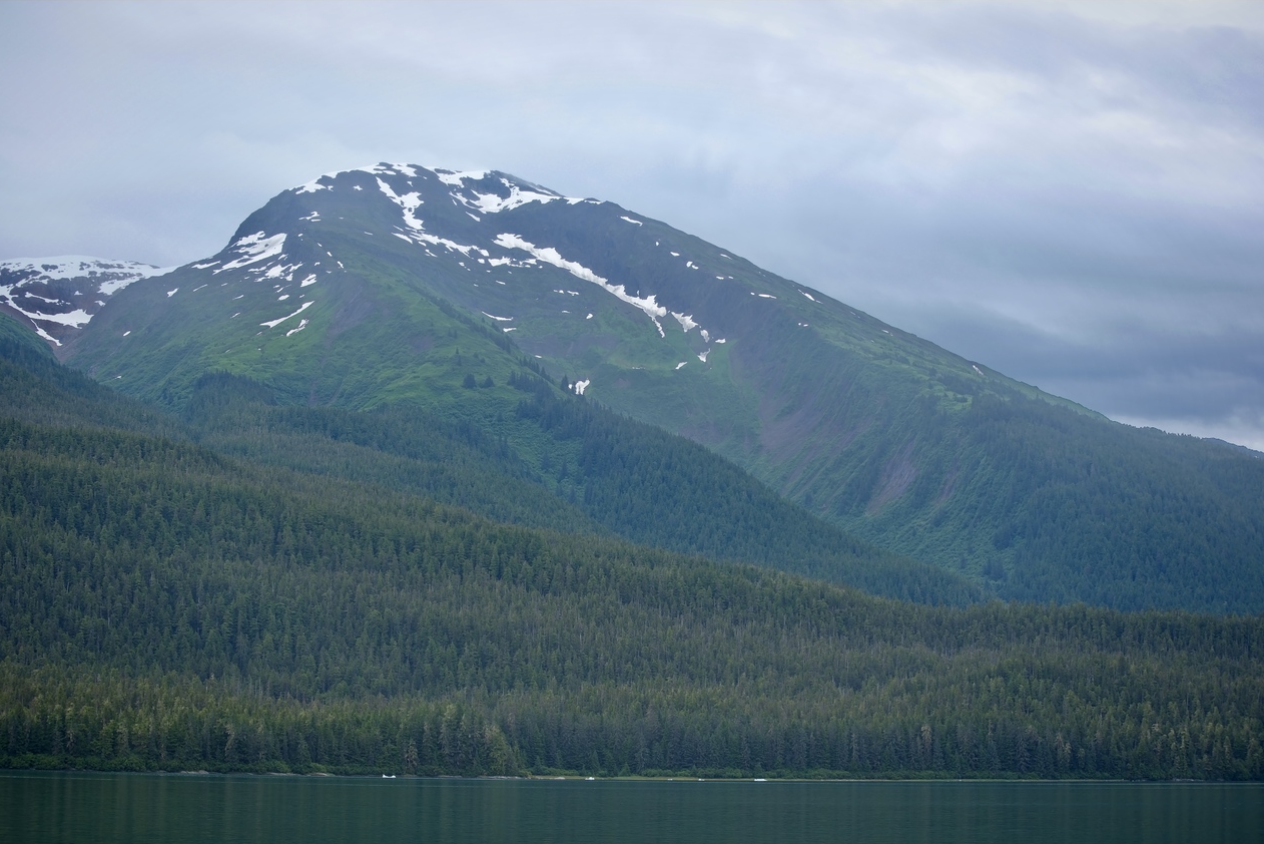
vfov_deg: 19.2
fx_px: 2493
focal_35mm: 71
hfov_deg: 28.4
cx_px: 628
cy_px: 427
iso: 100
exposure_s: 1/200
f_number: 7.1
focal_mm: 70
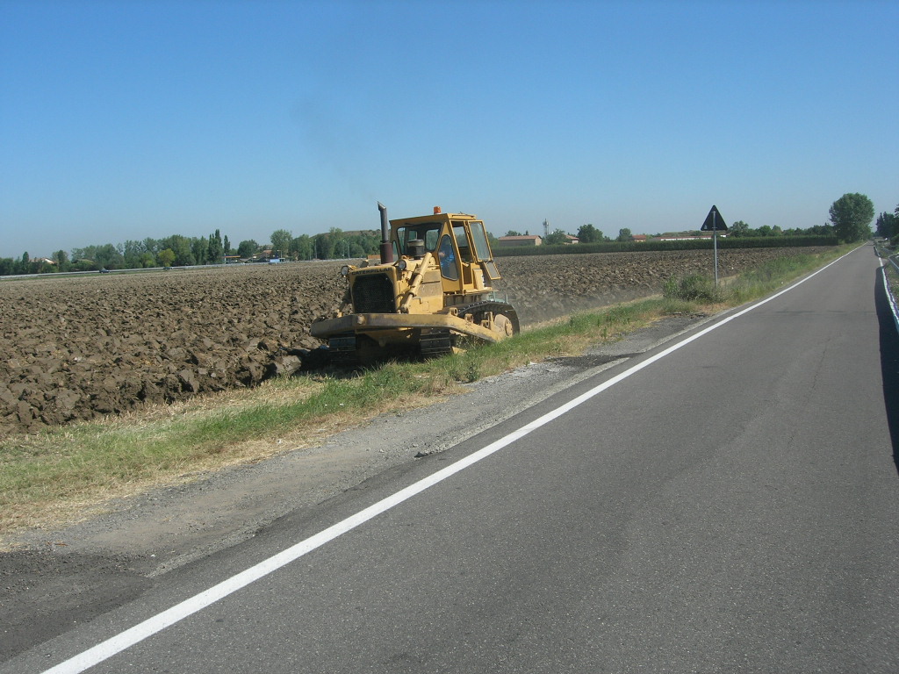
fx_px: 987
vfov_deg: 37.7
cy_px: 337
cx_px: 450
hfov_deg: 49.0
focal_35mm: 38
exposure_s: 1/630
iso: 64
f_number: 4.8
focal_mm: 7.8
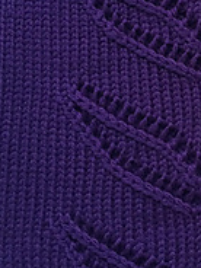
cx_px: 237
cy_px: 82
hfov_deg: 17.8
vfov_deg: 24.5
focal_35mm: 79
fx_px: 612
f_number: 2.2
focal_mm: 4.15
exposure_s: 1/33
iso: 160
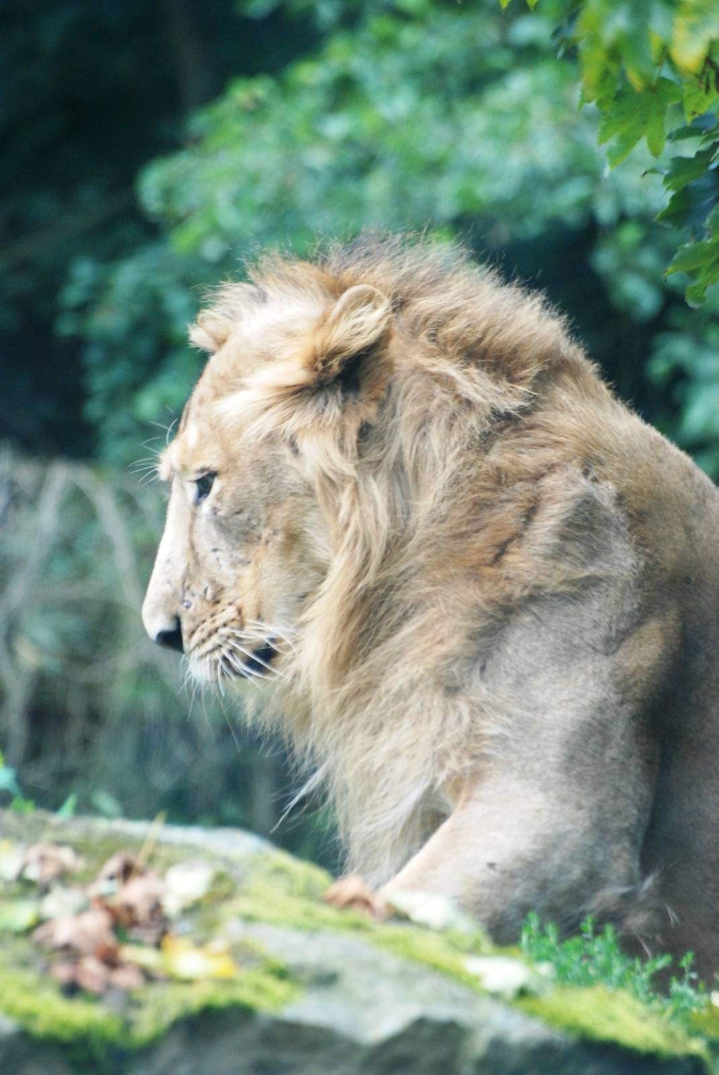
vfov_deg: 4.6
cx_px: 360
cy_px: 538
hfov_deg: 3.1
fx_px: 13442
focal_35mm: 450
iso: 1000
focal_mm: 300
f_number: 6.3
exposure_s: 1/160
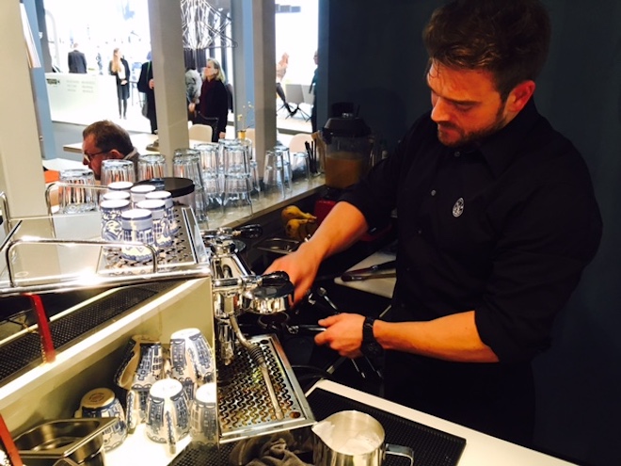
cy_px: 233
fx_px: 520
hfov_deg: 61.7
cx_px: 310
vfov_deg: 48.2
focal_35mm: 29
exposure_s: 1/20
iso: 200
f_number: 2.2
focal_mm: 4.15
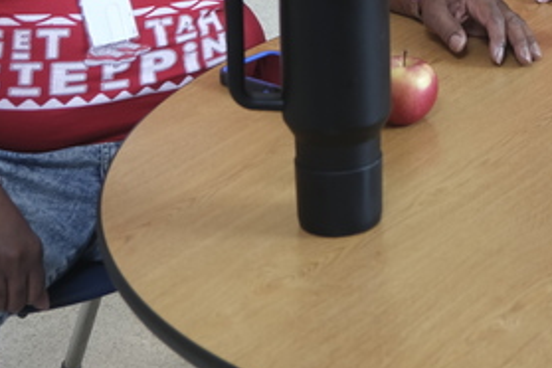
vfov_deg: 11.6
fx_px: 1687
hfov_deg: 17.8
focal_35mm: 110
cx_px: 643
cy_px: -274
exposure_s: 1/28
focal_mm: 20.2
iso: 200
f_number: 4
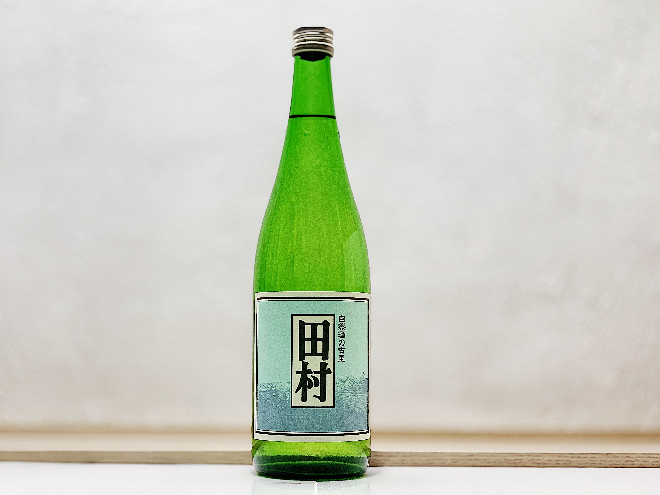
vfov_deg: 26.6
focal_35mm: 55
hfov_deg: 34.9
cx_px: 312
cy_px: 241
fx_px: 1049
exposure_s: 1/117
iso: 125
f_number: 2.4
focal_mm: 6
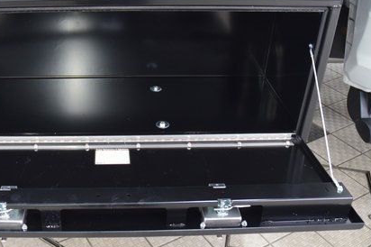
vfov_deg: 31.8
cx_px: 117
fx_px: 432
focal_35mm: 42
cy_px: 111
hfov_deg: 45.6
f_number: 3.5
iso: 1600
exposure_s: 1/15
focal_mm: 18
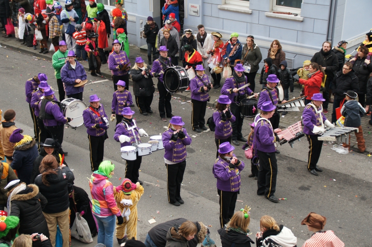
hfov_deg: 37.9
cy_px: 124
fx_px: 542
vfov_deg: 25.7
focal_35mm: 52
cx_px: 186
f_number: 4.5
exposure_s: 1/60
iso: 640
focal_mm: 35
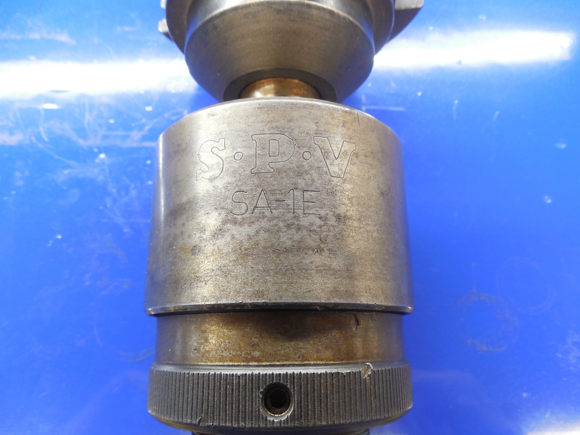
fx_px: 419
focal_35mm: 25
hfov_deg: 69.4
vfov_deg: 54.9
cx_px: 290
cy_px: 218
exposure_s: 1/30
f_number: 3.3
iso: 140
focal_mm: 4.5
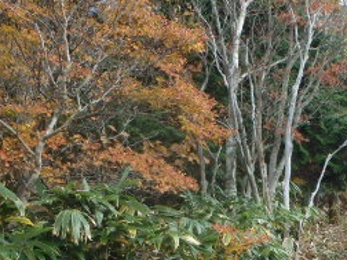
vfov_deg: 20.0
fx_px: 712
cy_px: 268
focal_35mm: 71
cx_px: 321
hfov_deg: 26.4
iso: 125
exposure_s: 1/200
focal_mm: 5
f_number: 3.9
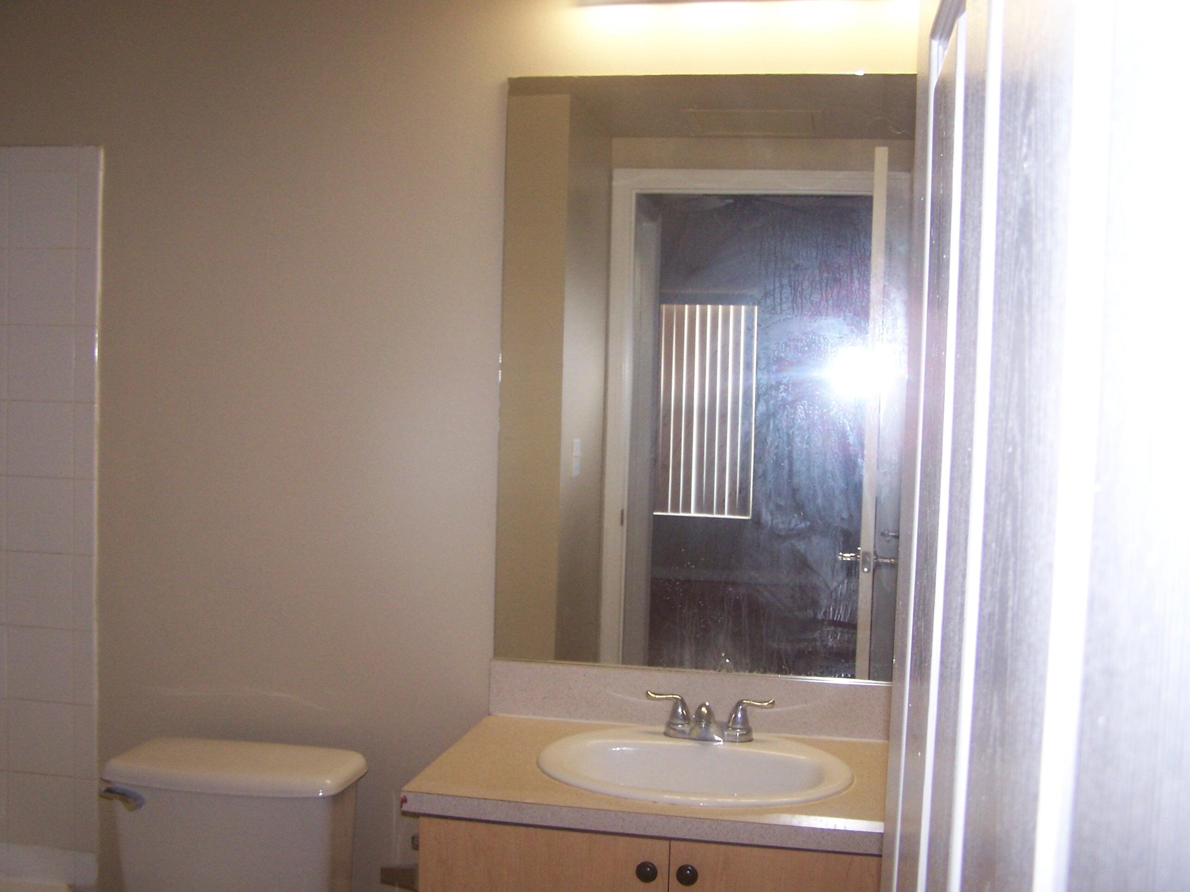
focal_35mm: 38
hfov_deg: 49.0
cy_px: 446
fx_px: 1306
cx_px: 595
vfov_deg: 37.7
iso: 140
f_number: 2.8
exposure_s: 1/60
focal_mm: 6.3
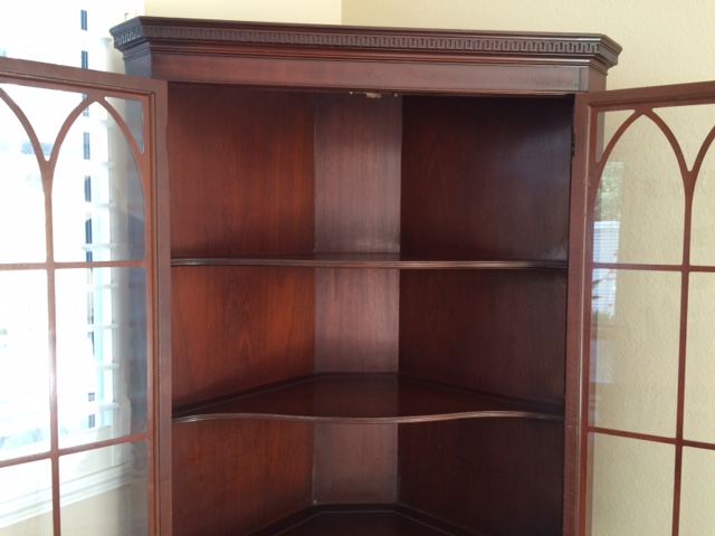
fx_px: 599
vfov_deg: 48.2
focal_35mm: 29
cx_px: 358
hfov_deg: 61.7
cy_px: 268
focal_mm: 4.15
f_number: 2.2
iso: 40
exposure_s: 1/30
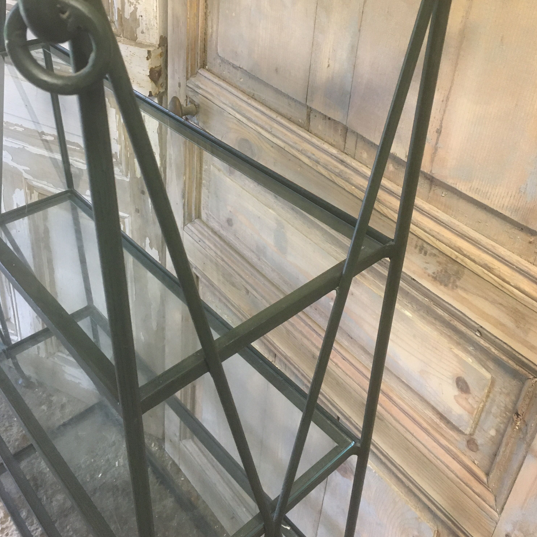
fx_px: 614
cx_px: 266
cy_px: 186
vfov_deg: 46.6
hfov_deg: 47.2
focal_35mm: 35
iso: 200
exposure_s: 1/20
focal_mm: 4.15
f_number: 2.2
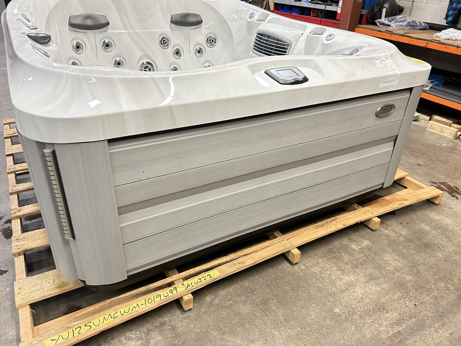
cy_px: 173
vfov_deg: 53.1
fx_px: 346
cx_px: 230
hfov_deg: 67.3
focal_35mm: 26
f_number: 1.5
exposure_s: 1/60
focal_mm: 5.7
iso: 400
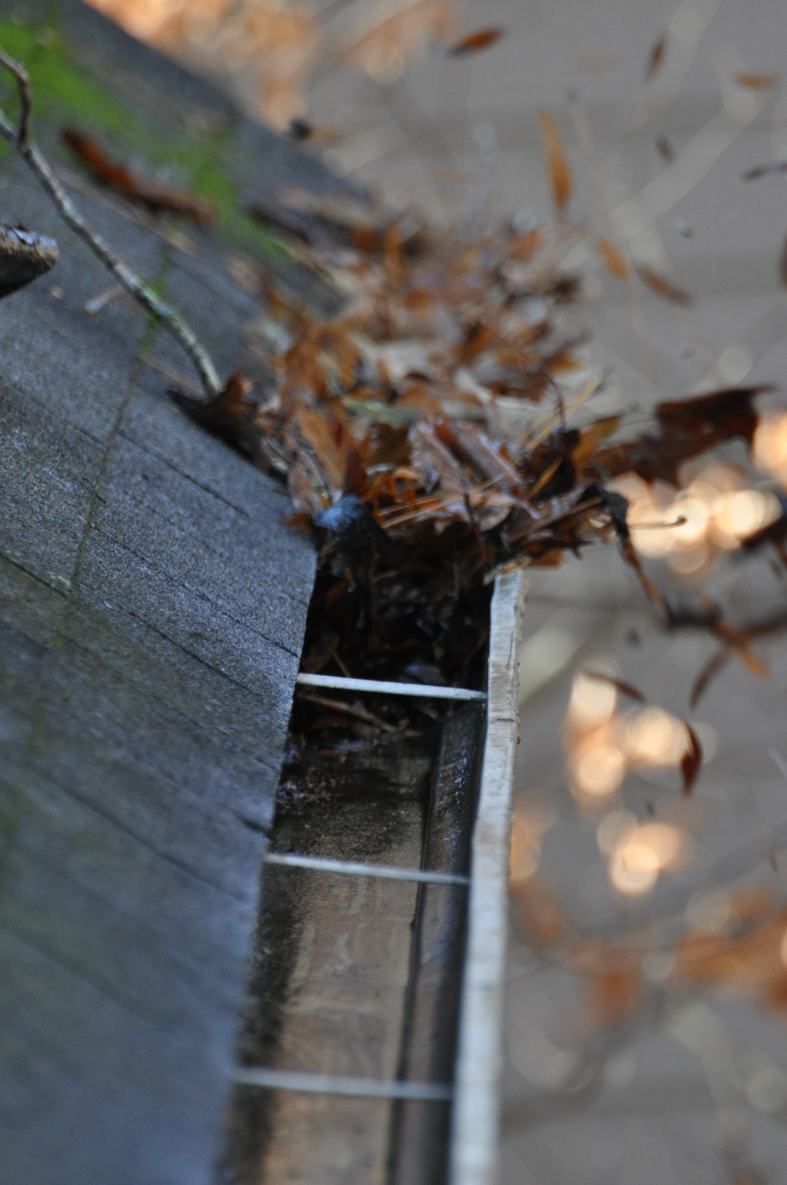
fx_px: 19399
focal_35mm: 590
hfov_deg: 2.3
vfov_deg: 3.5
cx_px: 405
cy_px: 468
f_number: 5.6
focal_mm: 300
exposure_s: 1/200
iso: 800
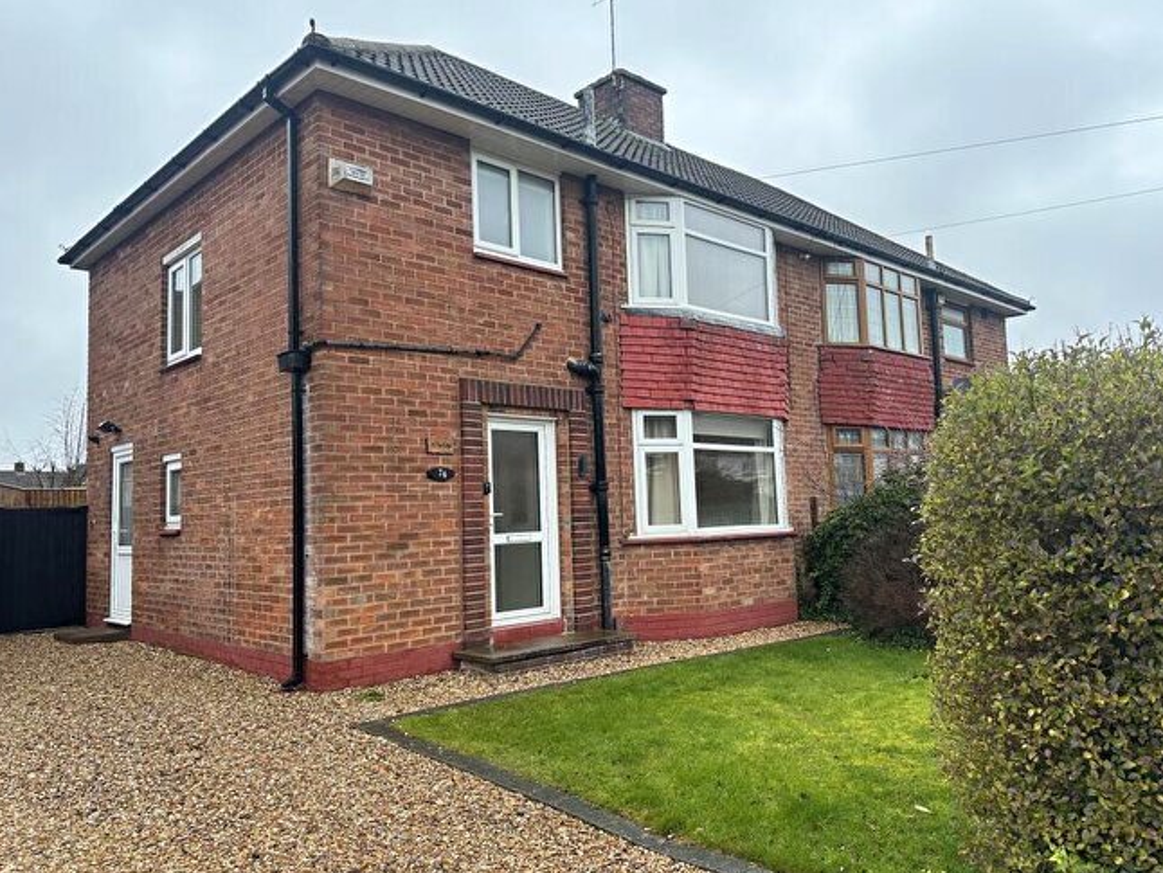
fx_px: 874
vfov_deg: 53.1
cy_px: 436
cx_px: 587
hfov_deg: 67.3
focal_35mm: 26
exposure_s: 1/166
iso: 100
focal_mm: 6.86
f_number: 1.78
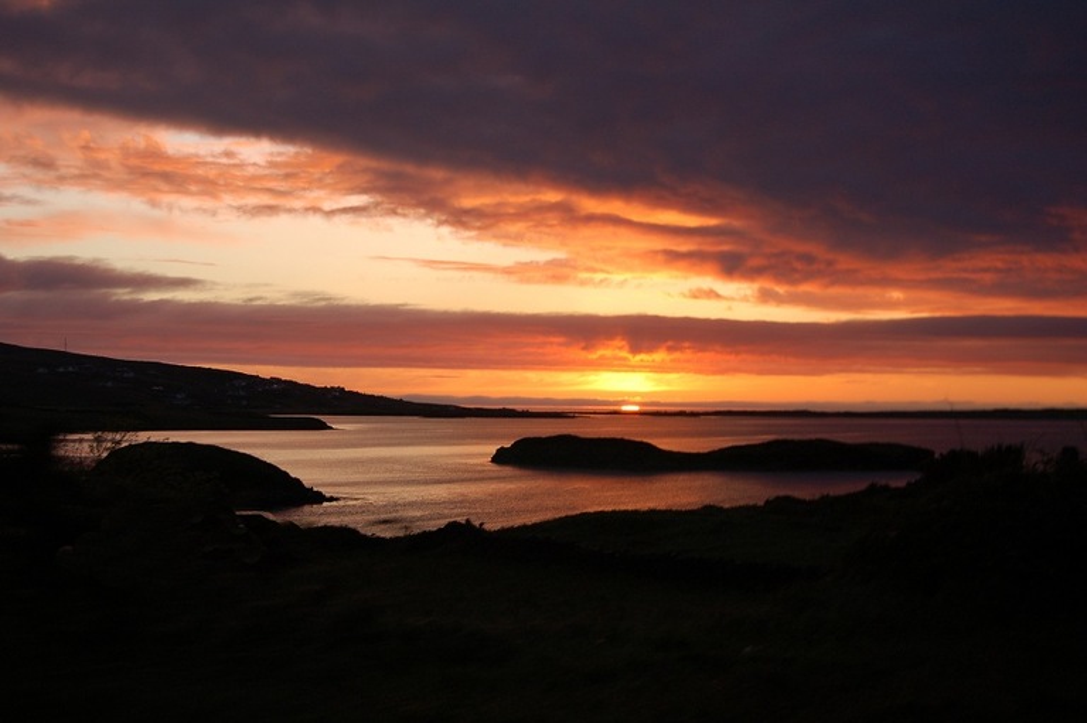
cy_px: 362
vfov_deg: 23.7
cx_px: 544
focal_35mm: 57
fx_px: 1720
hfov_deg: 35.1
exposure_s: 1/125
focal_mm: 38
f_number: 5.6
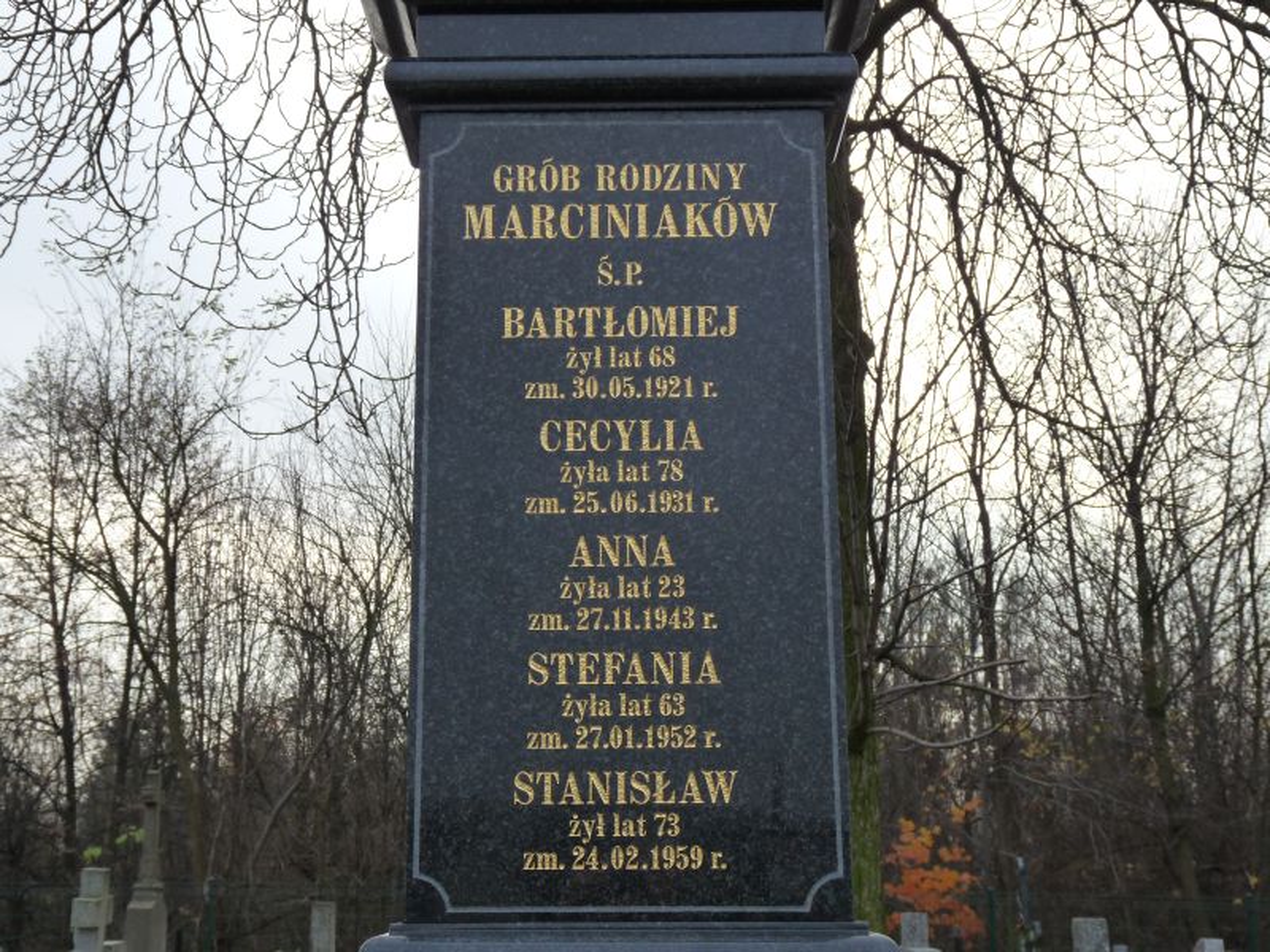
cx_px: 635
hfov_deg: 29.8
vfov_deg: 22.6
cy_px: 476
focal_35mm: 65
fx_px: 2385
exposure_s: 1/200
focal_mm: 11.5
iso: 160
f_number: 4
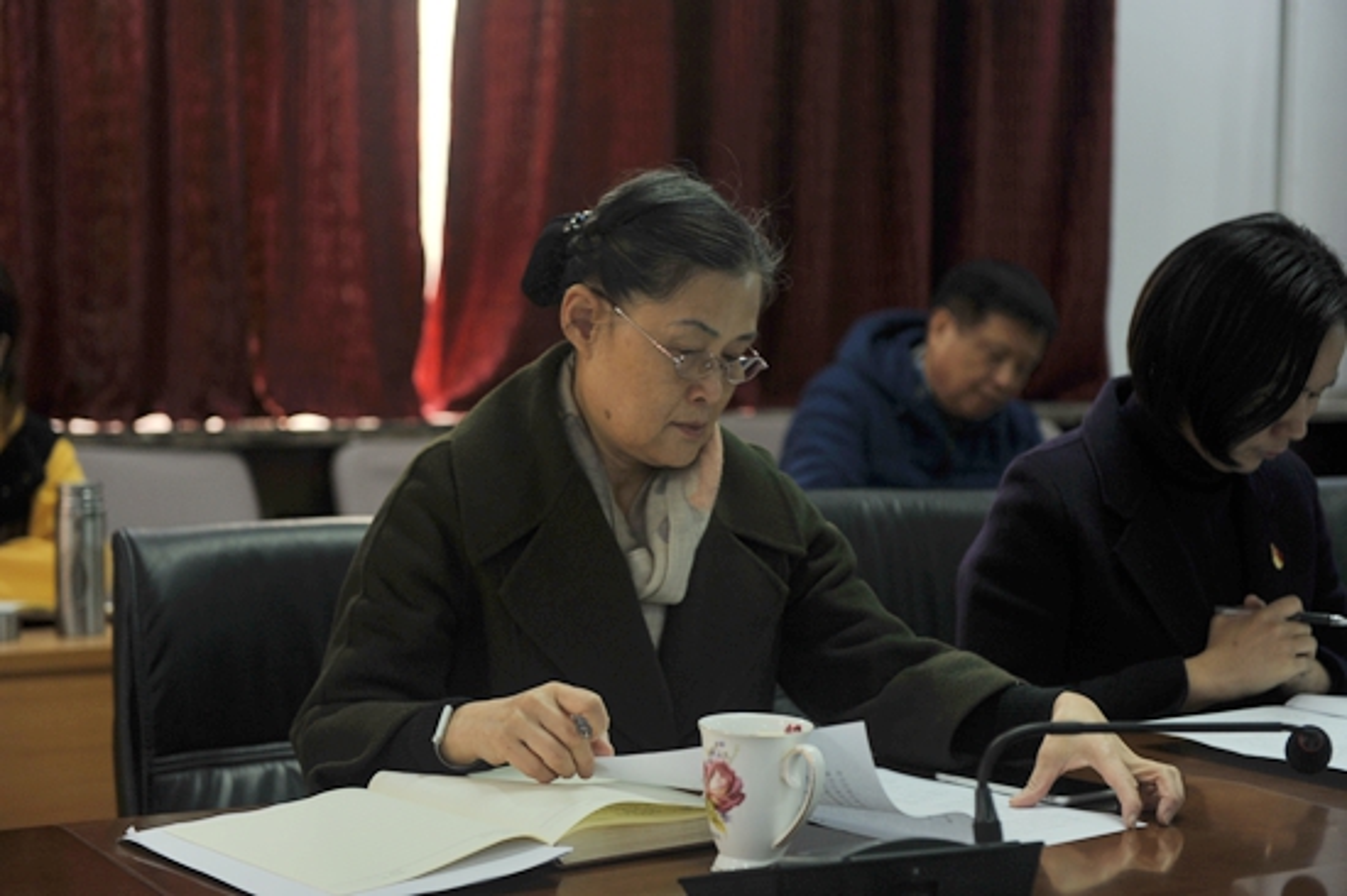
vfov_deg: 19.4
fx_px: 2617
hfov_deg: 28.9
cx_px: 674
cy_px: 448
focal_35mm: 70
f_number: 3.5
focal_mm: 70
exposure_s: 1/50
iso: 400
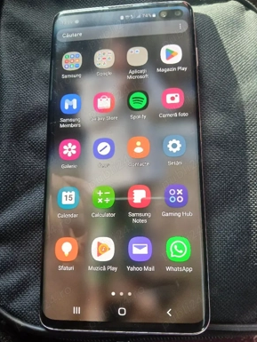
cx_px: 125
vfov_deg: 65.3
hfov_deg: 51.4
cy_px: 176
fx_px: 267
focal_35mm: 27
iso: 200
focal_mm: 3.98
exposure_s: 1/50.3
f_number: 1.8
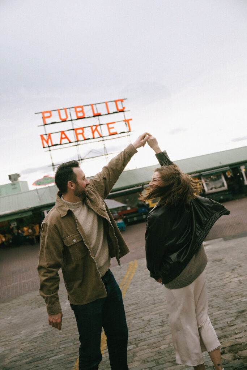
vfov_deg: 53.1
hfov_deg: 36.9
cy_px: 185
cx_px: 124
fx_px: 370
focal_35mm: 36
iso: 400
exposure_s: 1/1250
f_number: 2.8
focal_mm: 36
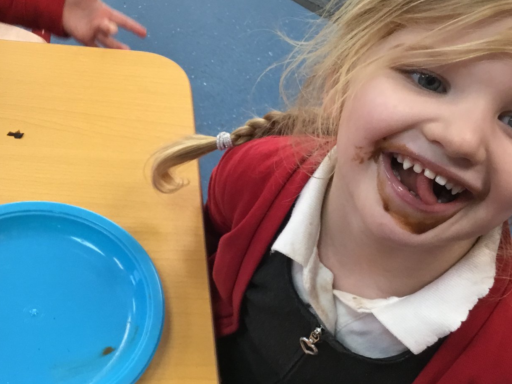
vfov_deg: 28.0
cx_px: 264
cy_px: 187
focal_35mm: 52
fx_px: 769
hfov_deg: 36.8
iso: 64
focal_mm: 3.3
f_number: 2.4
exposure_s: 1/33
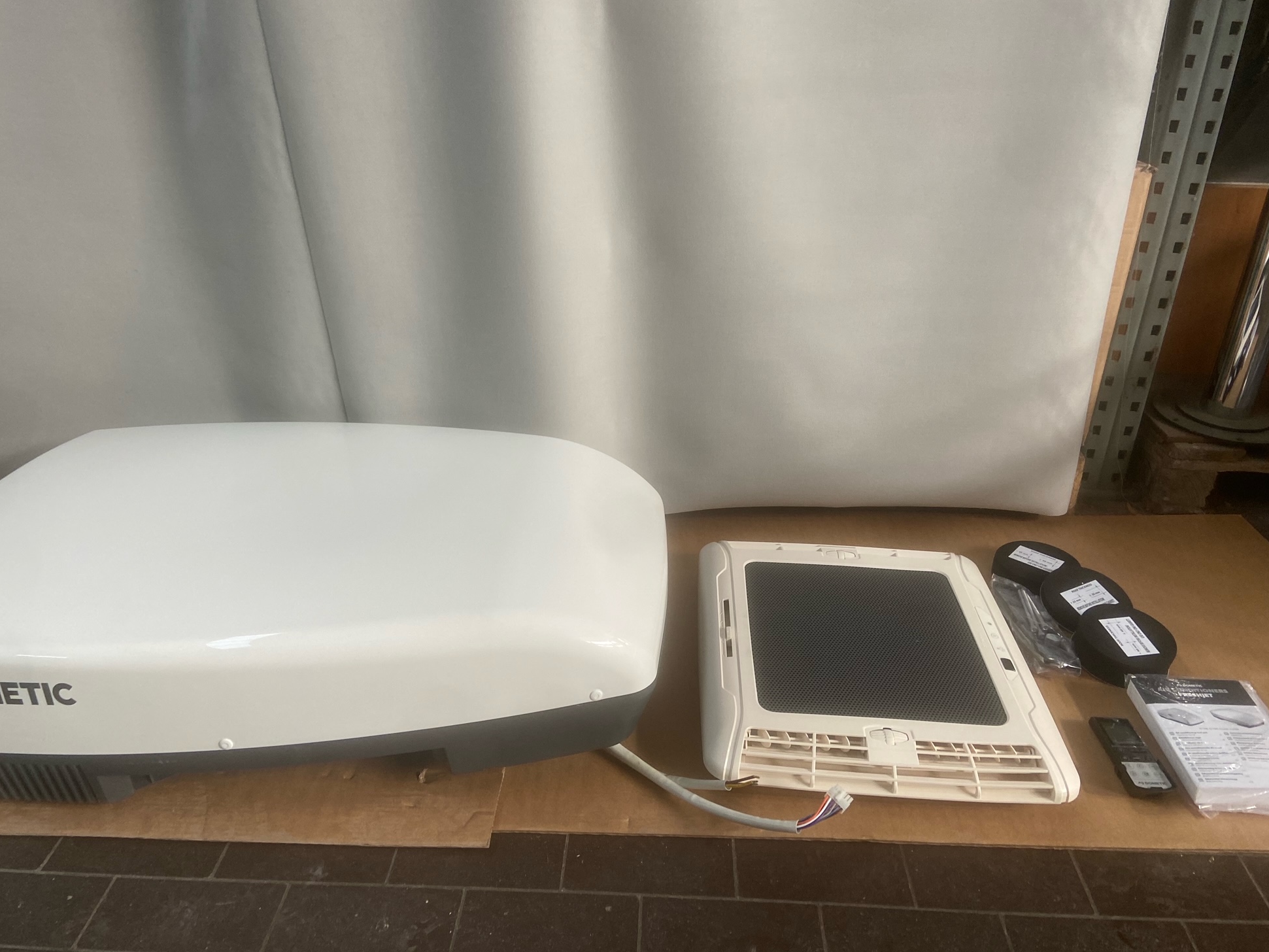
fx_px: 990
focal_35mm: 27
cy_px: 461
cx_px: 637
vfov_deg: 51.4
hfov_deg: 65.3
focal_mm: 4.25
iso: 100
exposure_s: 1/100
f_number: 1.8
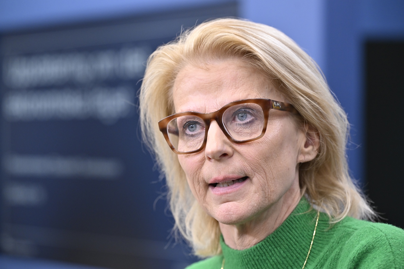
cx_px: 202
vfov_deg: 11.4
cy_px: 134
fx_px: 1346
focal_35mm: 120
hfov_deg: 17.1
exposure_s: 1/200
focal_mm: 120
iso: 1600
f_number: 4
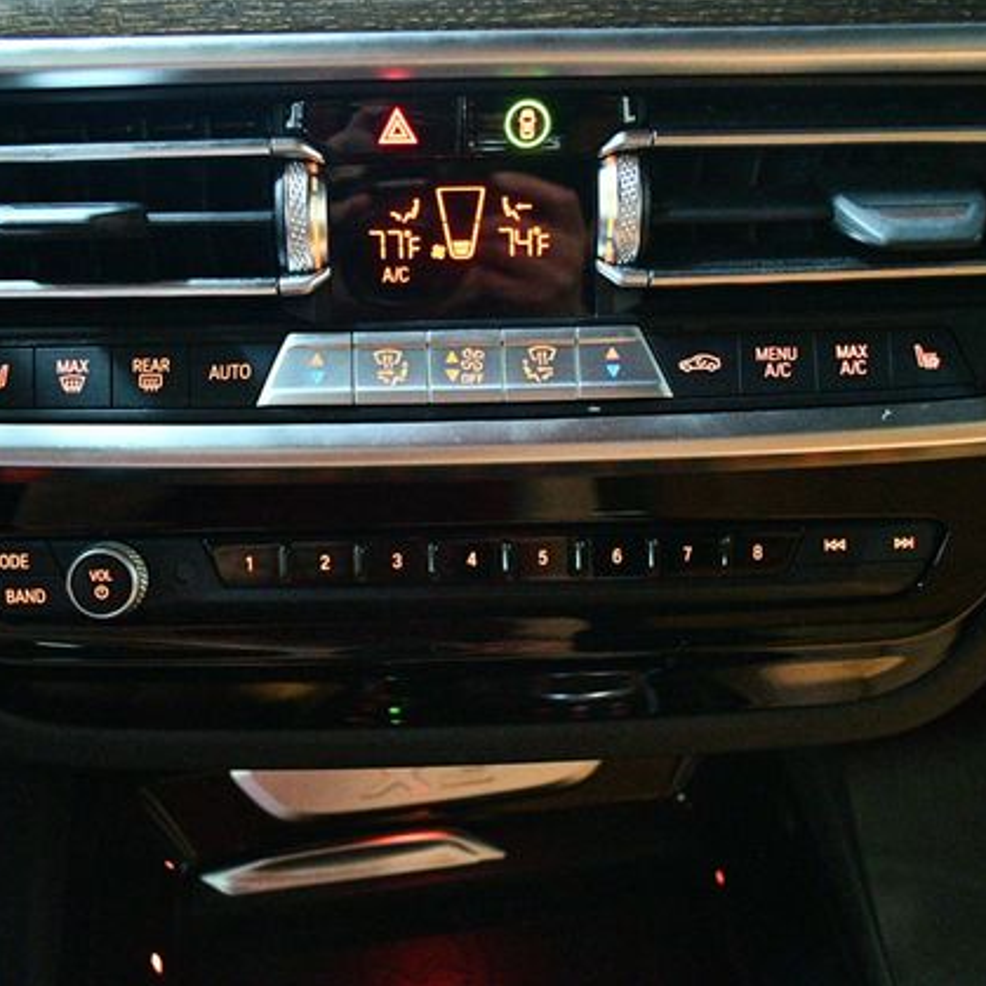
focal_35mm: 35
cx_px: 428
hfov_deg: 47.1
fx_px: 1128
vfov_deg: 47.2
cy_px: 494
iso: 12800
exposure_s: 1/20
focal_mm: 18
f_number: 3.5
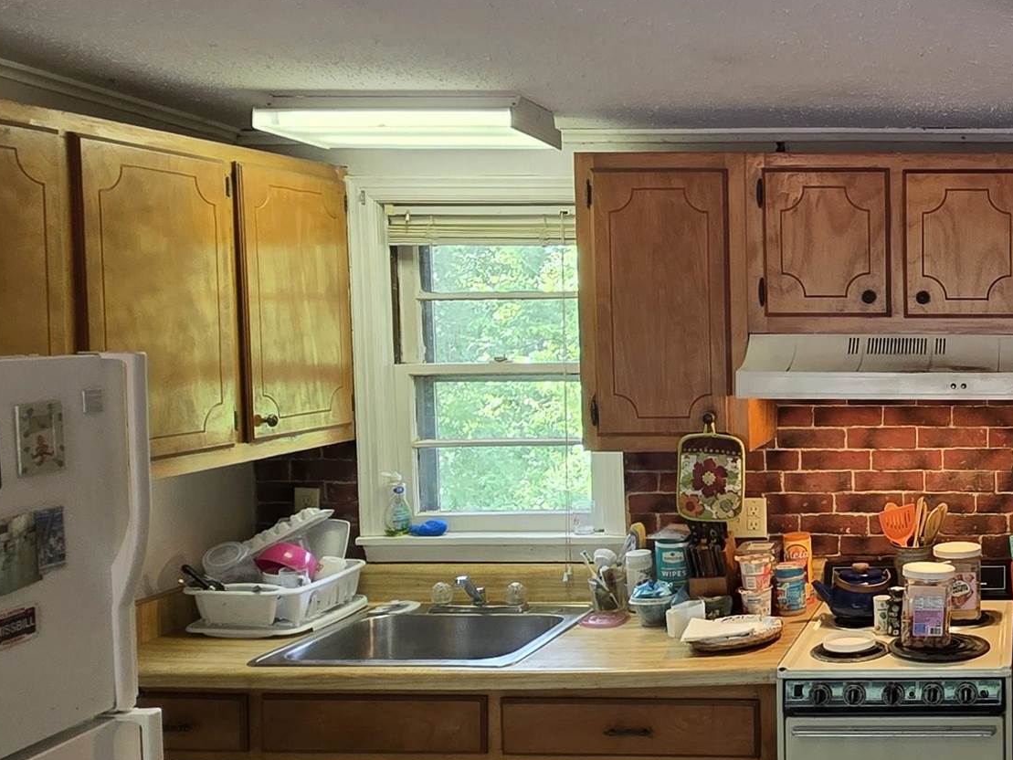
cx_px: 1011
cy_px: 375
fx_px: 1054
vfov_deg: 39.7
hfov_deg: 43.9
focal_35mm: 36
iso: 250
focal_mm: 2.2
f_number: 1.9
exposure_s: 1/60
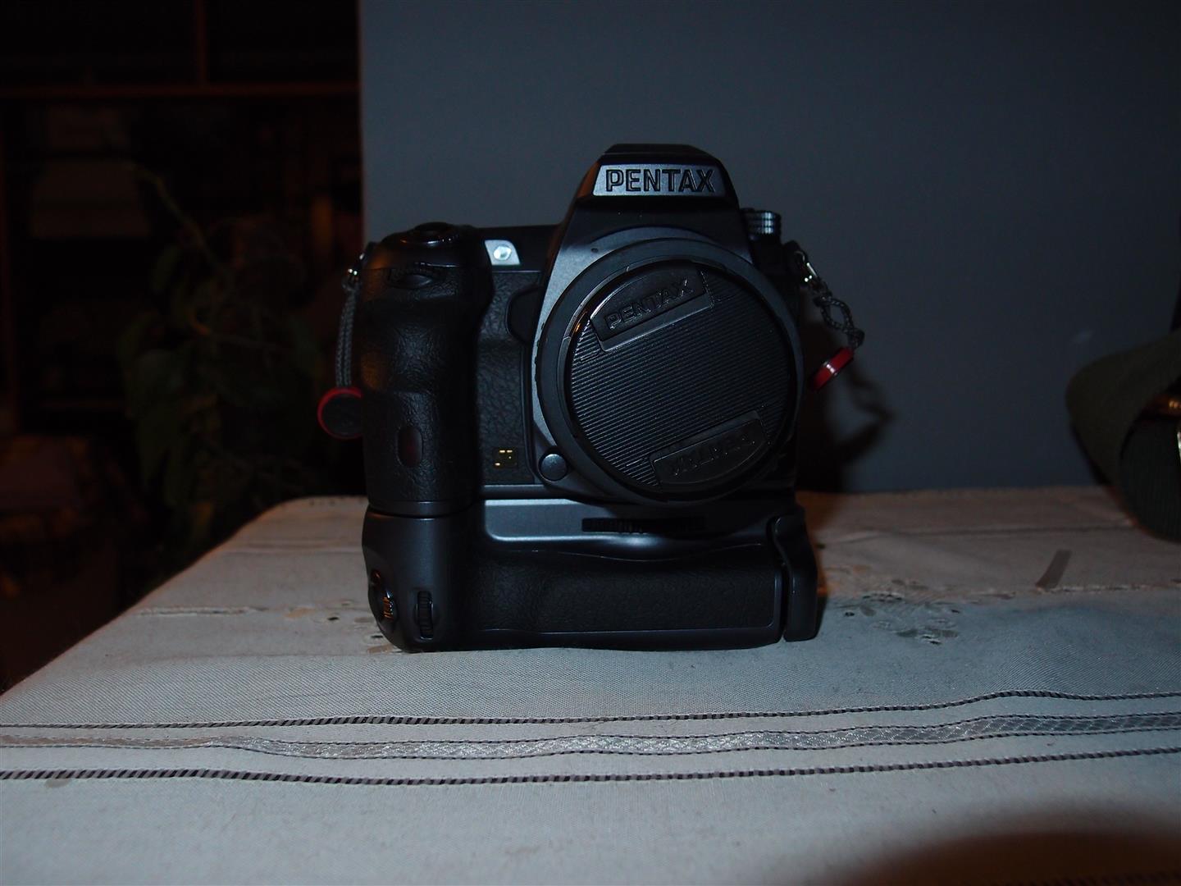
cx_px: 590
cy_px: 443
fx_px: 955
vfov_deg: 49.7
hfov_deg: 63.4
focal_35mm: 28
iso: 200
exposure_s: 1/30
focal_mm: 6
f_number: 2.2
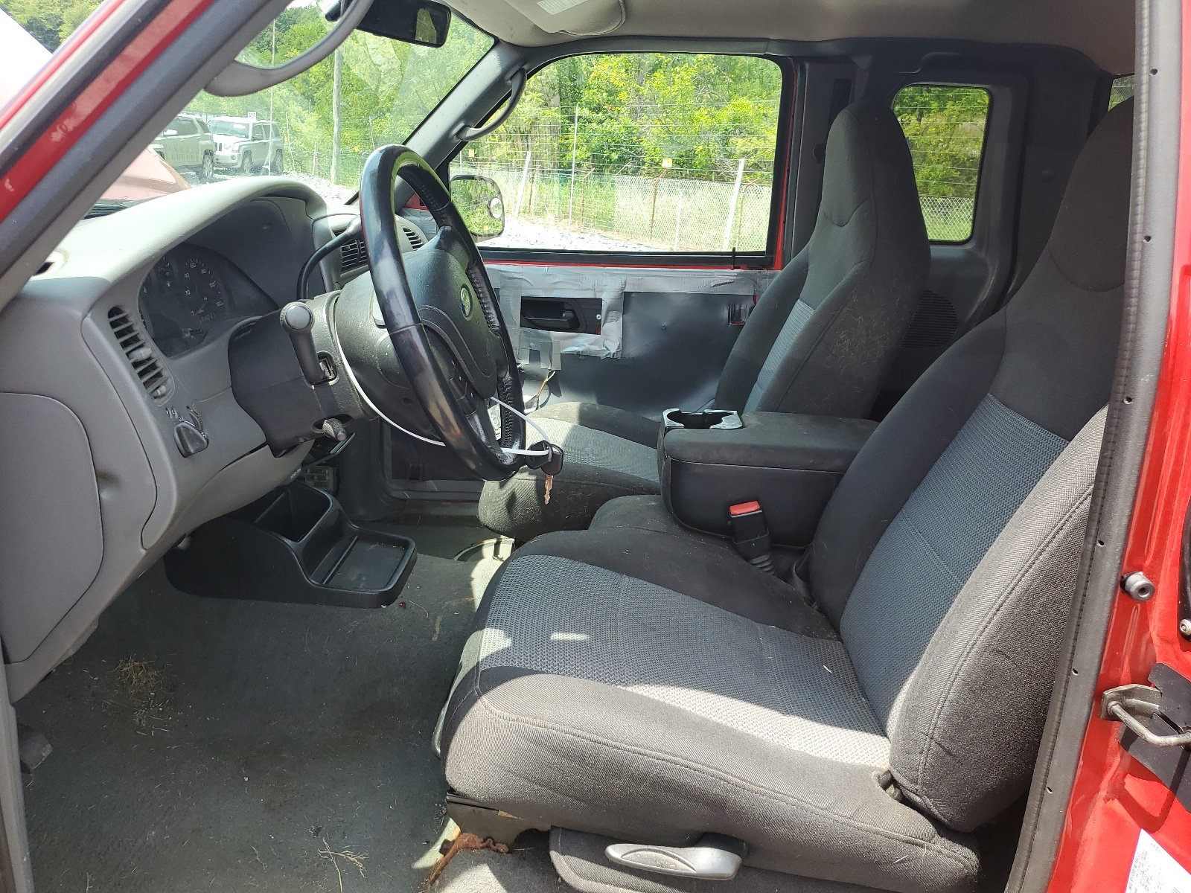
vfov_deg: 53.1
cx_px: 596
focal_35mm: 26
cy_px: 446
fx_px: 895
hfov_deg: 67.3
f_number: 1.5
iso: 50
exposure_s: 1/476
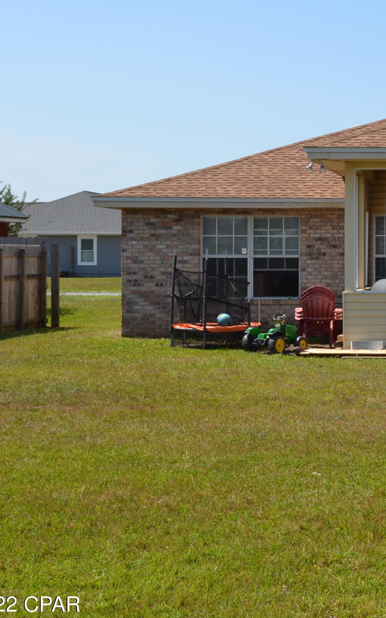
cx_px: 523
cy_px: 259
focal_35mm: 65
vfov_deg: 31.5
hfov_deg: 18.4
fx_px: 1093
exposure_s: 1/200
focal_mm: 23
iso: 100
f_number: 9
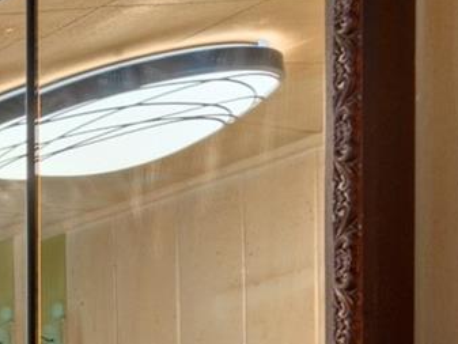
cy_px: 665
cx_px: -415
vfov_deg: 11.8
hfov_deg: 14.7
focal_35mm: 114
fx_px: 1509
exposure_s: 1/2
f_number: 8
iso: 320
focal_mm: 25
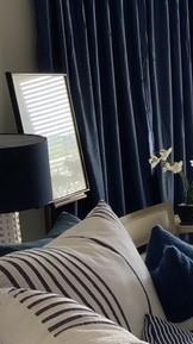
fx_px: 639
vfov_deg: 30.1
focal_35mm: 70
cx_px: 362
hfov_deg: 14.7
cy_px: 200
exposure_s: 1/60
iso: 80
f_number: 1.8
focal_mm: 3
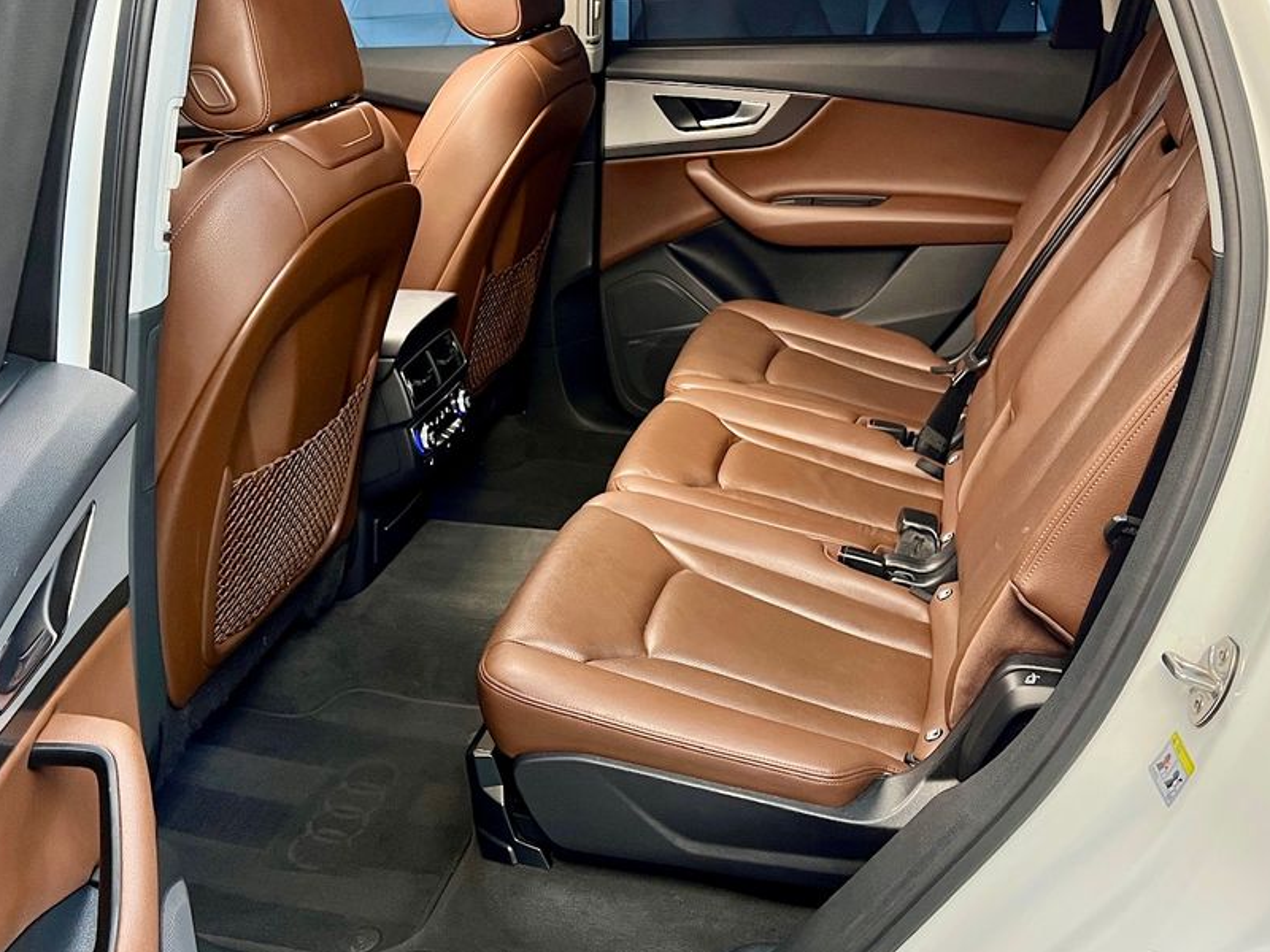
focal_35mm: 39
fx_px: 1431
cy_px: 408
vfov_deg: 36.7
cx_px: 640
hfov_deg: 47.9
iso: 125
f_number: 1.5
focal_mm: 5.7
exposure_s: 1/60
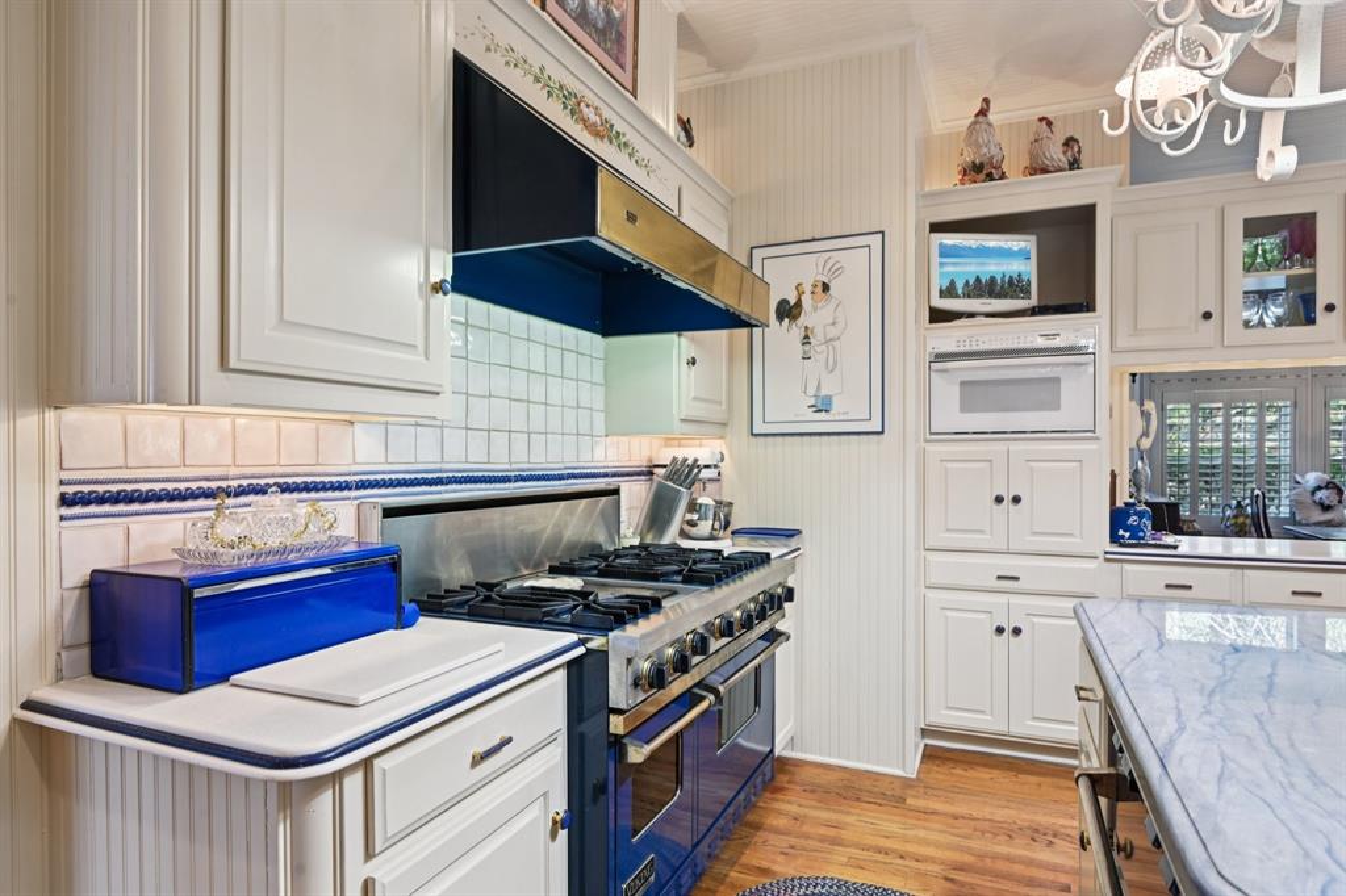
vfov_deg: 61.9
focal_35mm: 20
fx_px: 747
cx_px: 673
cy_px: 448
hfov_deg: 84.0
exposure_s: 1/10
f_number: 8
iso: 400
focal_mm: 20
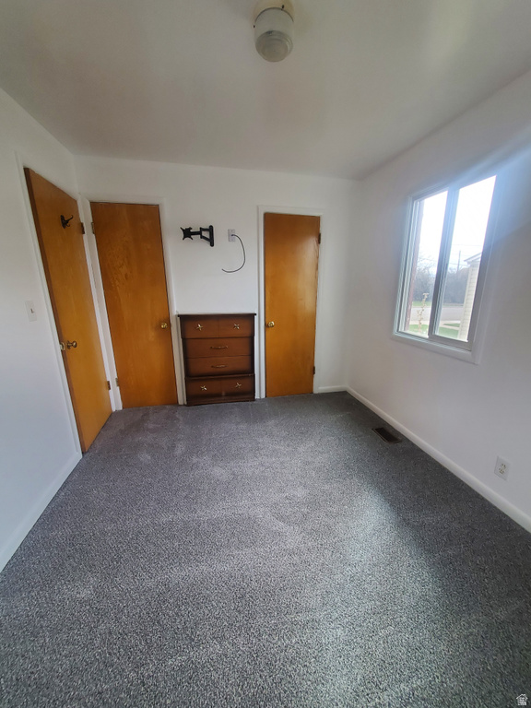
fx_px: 266
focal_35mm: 13
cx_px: 266
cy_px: 354
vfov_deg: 106.2
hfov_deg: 89.9
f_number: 2.2
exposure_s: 1/60
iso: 100
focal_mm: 1.8
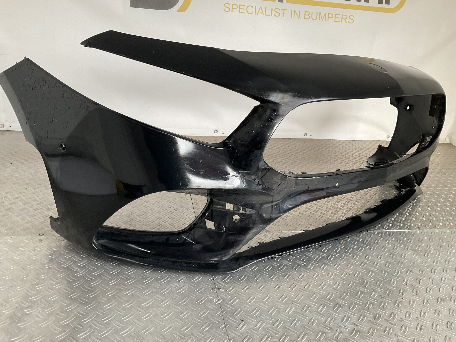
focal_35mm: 29
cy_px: 171
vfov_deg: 48.2
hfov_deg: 61.7
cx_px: 228
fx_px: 382
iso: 64
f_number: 1.8
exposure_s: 1/100
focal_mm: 3
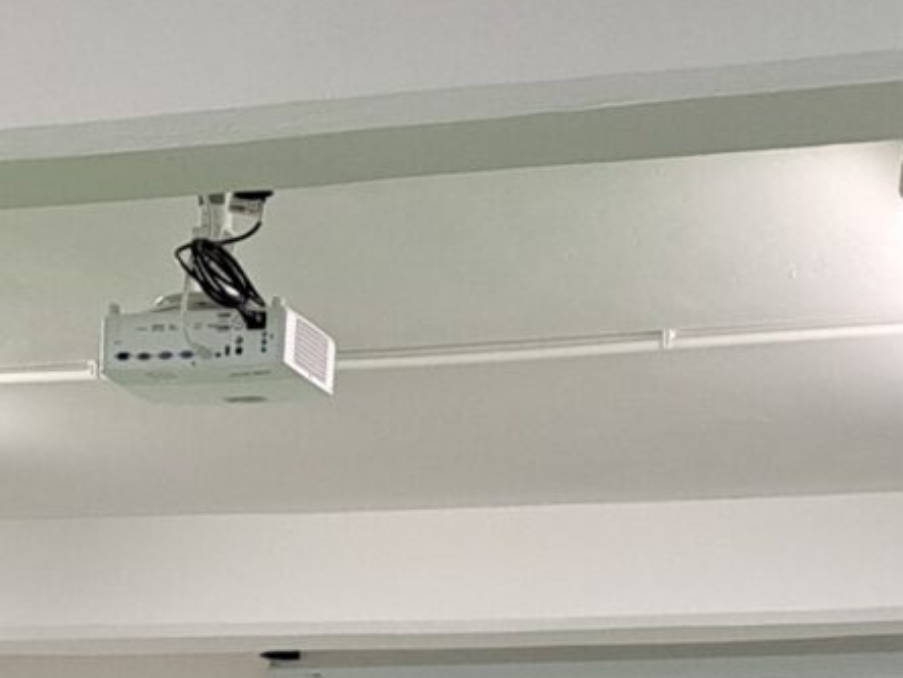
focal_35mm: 138
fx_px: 3601
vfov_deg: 9.3
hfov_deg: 14.3
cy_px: 1772
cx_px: 260
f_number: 1.8
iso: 80
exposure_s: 1/50
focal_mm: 5.23
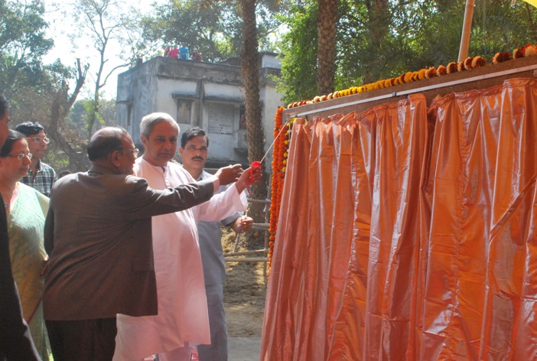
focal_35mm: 41
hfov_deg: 47.3
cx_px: 275
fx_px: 613
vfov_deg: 32.8
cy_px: 195
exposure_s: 1/125
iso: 800
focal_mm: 24
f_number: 16
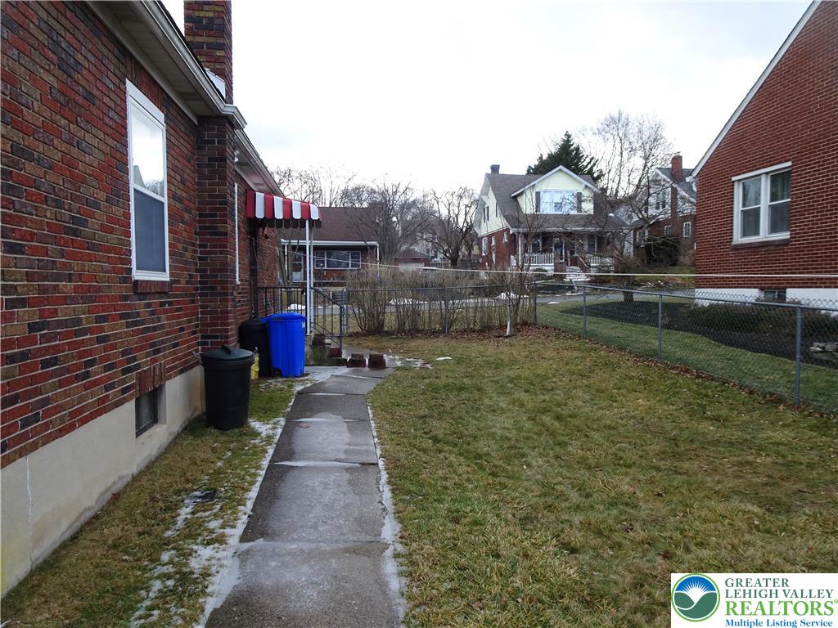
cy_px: 314
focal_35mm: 24
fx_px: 581
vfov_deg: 56.8
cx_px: 419
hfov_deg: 71.6
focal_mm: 4.1
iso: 80
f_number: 3.5
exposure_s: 1/125
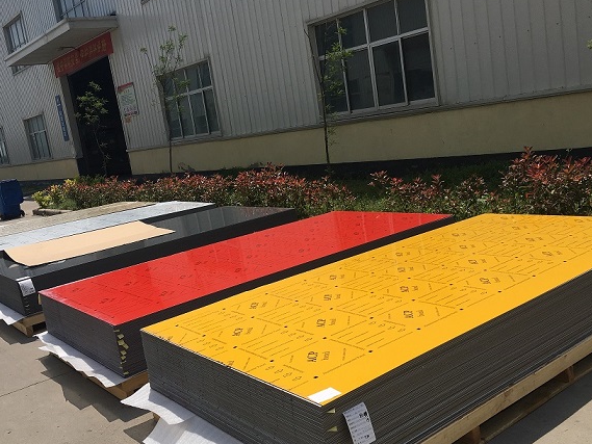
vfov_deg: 39.7
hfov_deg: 51.3
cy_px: 220
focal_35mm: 36
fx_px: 616
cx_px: 282
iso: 25
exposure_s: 1/2481
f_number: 2.2
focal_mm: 4.15
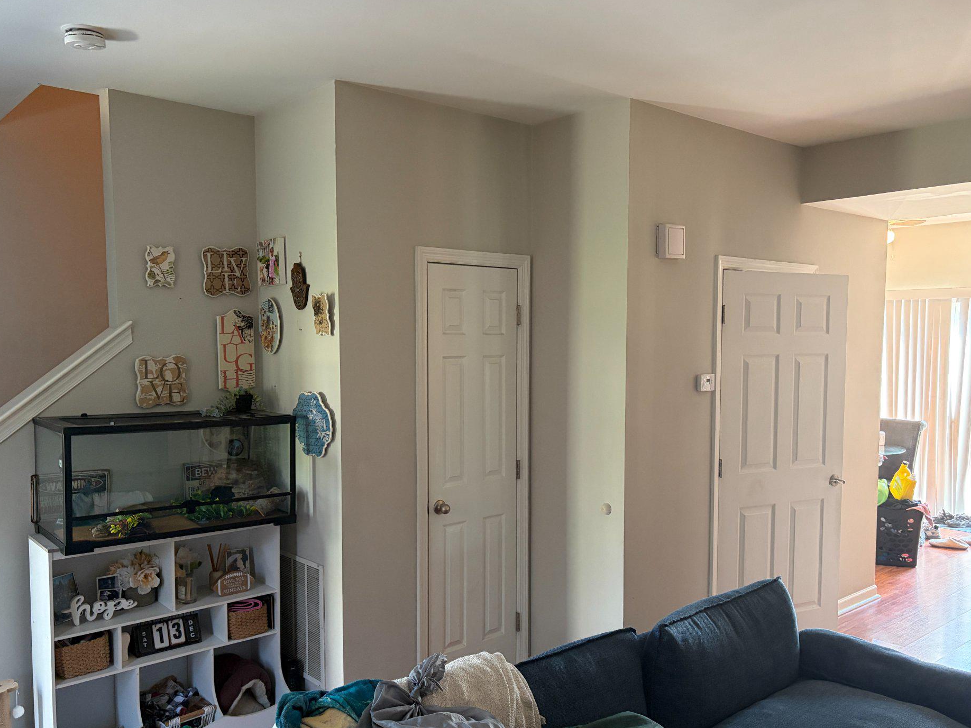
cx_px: 469
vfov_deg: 48.2
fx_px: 813
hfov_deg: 61.6
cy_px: 399
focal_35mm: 29
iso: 500
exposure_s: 1/60
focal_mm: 5.96
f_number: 1.6
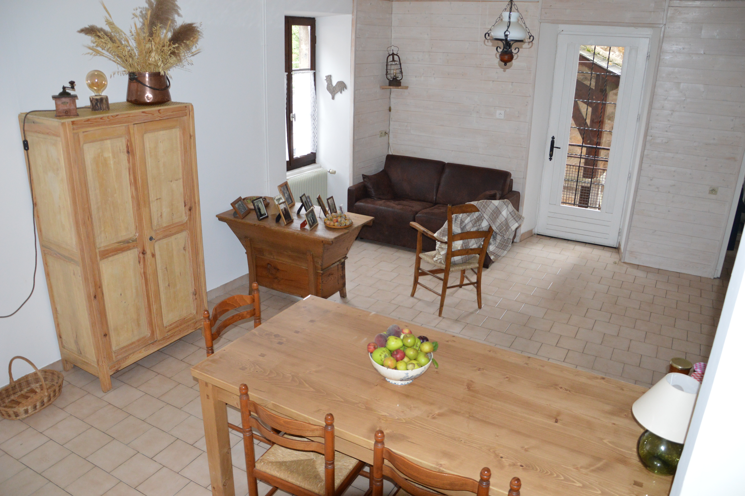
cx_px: 372
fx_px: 558
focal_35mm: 27
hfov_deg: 67.4
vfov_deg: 47.8
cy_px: 248
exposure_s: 1/60
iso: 1250
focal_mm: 18
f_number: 3.5
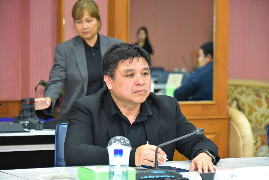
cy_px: 90
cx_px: 134
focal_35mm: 145
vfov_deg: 9.5
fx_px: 1084
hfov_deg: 14.1
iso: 3200
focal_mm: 145
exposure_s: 1/200
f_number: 5.6
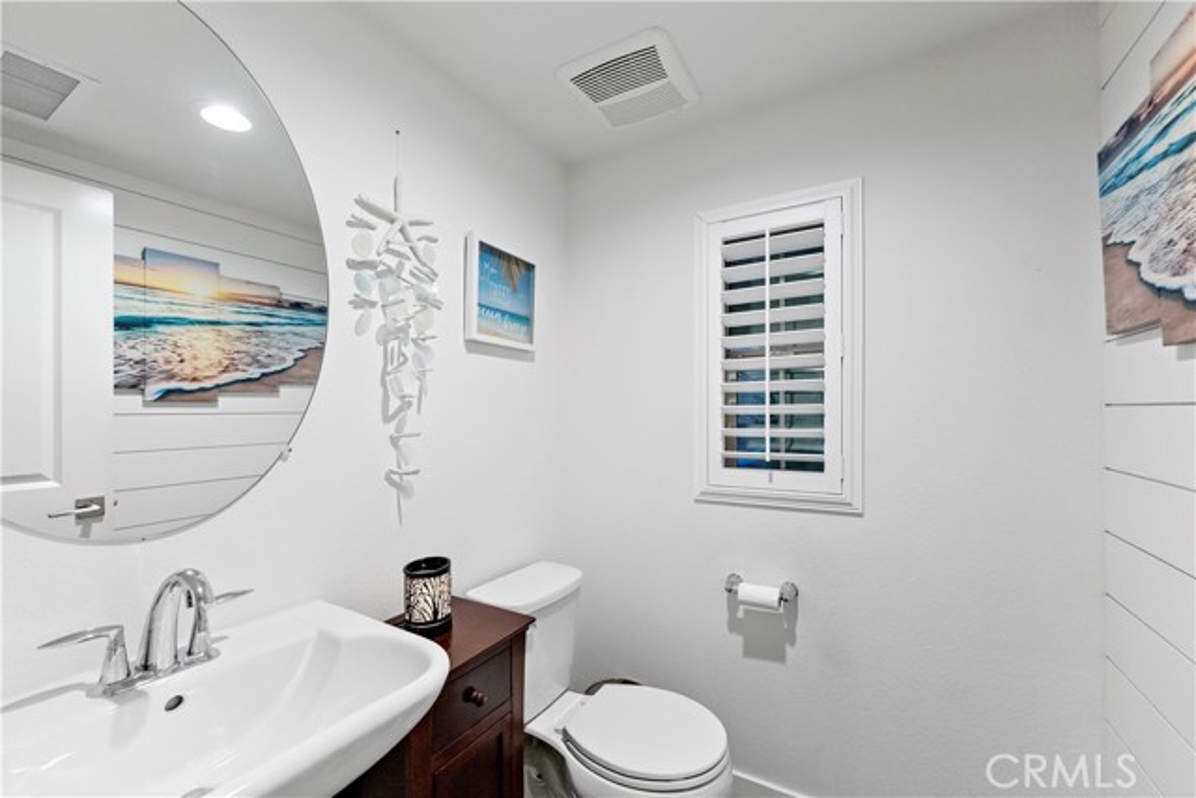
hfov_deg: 104.2
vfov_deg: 81.2
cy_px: 399
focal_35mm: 14
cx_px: 598
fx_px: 465
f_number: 4
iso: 1250
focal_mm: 14
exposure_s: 1/160
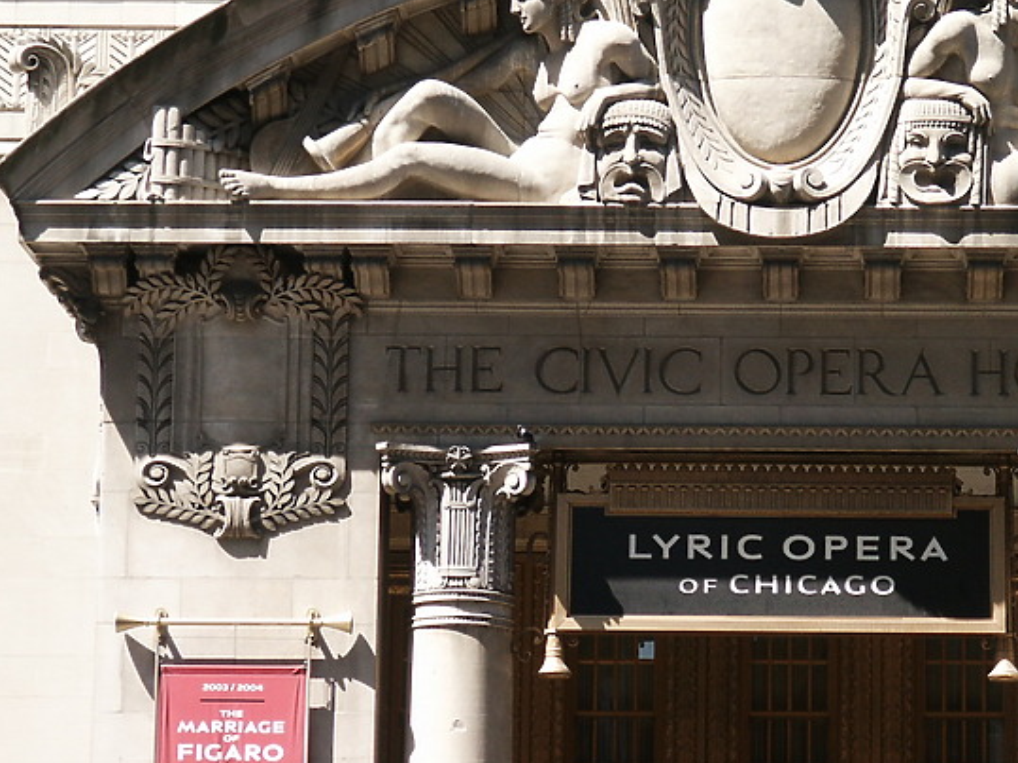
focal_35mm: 172
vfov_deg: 8.6
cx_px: 782
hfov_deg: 11.5
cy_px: 290
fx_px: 5057
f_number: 3.6
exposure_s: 1/250
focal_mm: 21.07
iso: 64
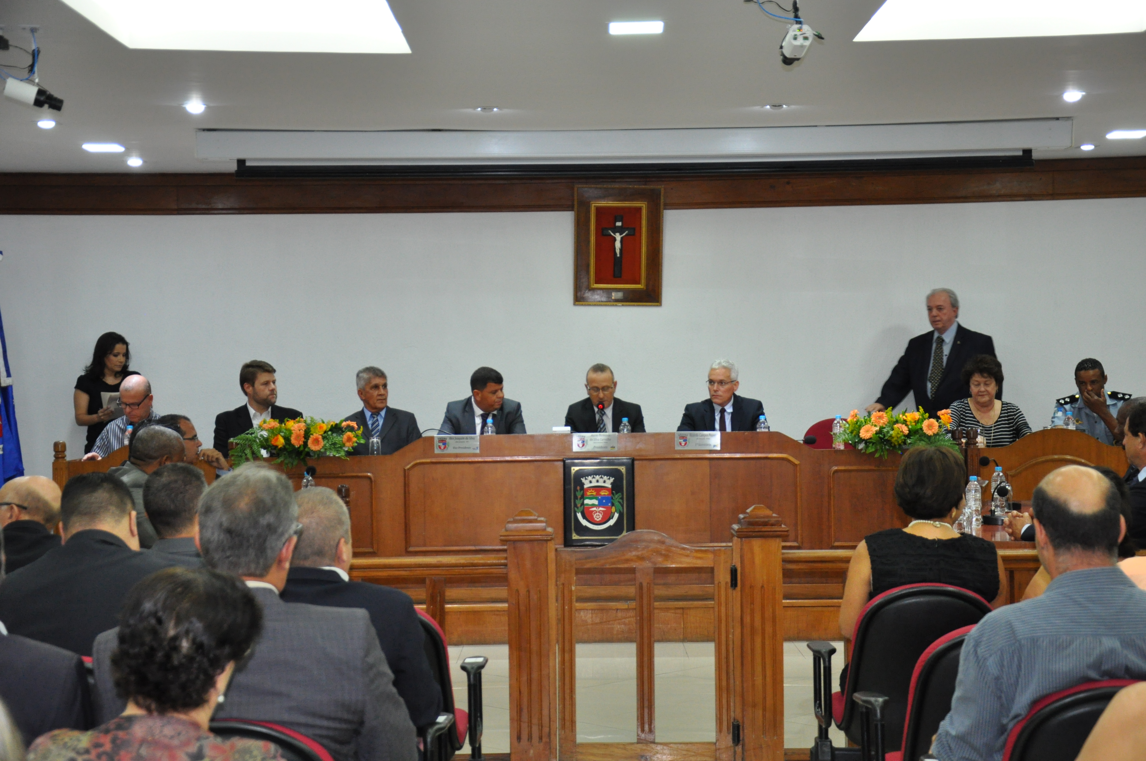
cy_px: 380
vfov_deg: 22.6
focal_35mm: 60
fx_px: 1908
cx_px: 573
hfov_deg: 33.4
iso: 1250
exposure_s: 1/60
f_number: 4.5
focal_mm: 40
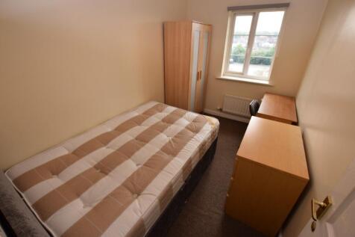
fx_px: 148
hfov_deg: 100.4
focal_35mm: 15
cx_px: 178
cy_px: 118
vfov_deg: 77.3
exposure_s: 1/125
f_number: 5.6
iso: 500
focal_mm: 10
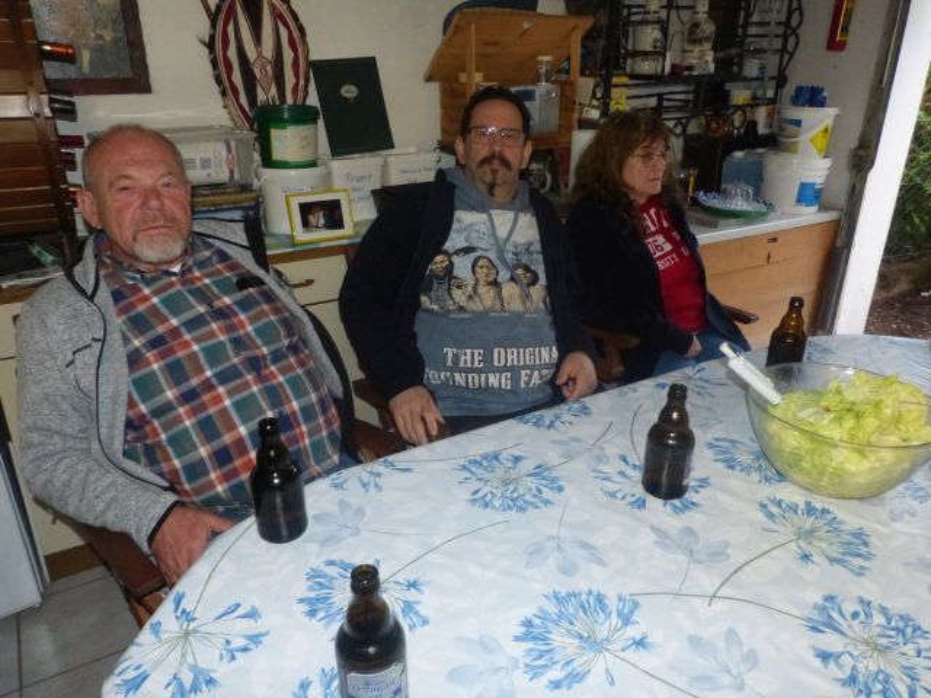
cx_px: 466
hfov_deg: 69.4
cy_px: 349
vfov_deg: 54.9
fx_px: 672
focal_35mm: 25
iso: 800
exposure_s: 1/60
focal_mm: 4.5
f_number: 2.8
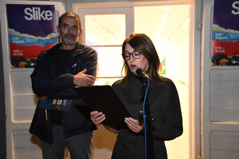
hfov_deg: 48.5
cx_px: 120
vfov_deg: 33.4
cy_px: 80
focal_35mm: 40
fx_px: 266
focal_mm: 40
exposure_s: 1/200
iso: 4000
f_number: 4.5
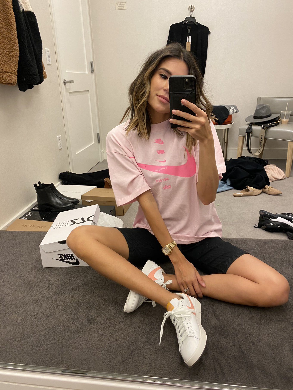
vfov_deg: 67.3
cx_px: 146
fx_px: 293
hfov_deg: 53.1
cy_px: 195
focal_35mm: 26
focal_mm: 4.25
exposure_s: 1/60
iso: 125
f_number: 1.8
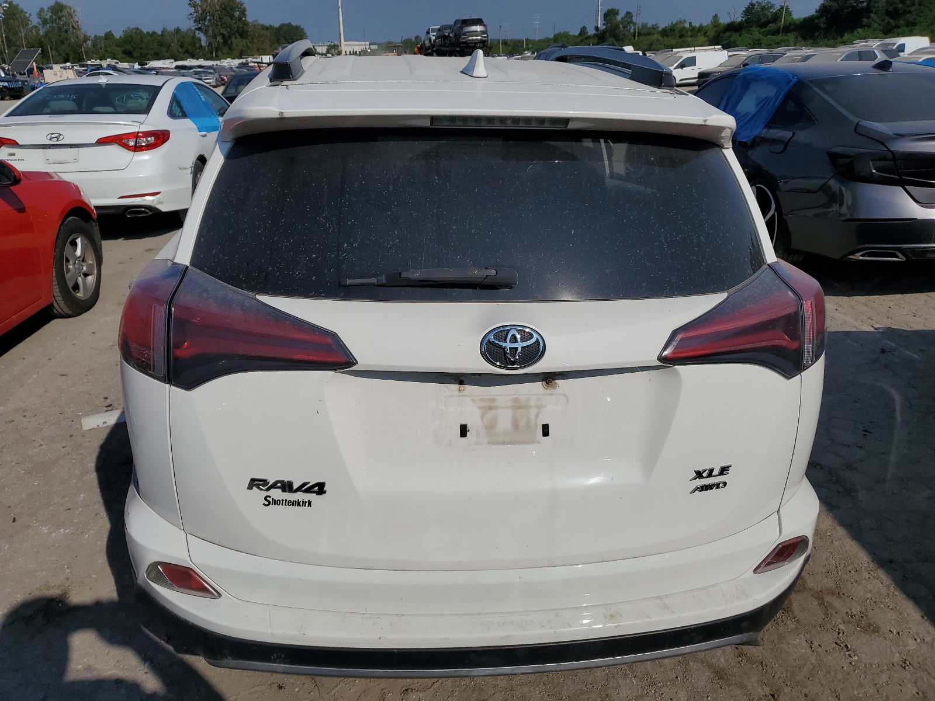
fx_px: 702
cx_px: 468
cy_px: 350
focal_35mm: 26
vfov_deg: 53.1
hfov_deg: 67.3
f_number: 1.5
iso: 52
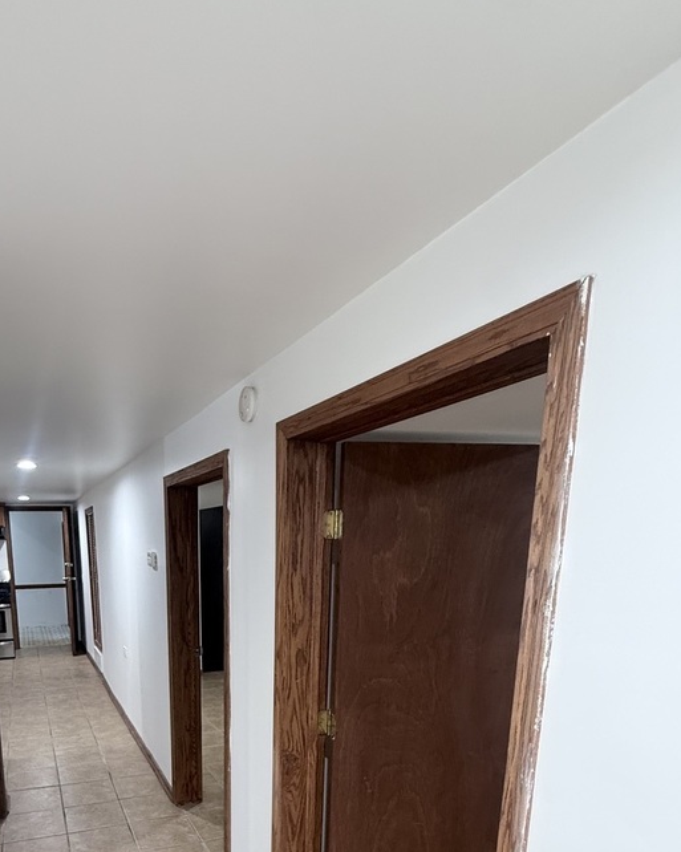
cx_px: 207
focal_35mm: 23
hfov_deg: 58.9
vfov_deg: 67.1
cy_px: 660
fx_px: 580
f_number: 2.2
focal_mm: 2.22
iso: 320
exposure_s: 1/60
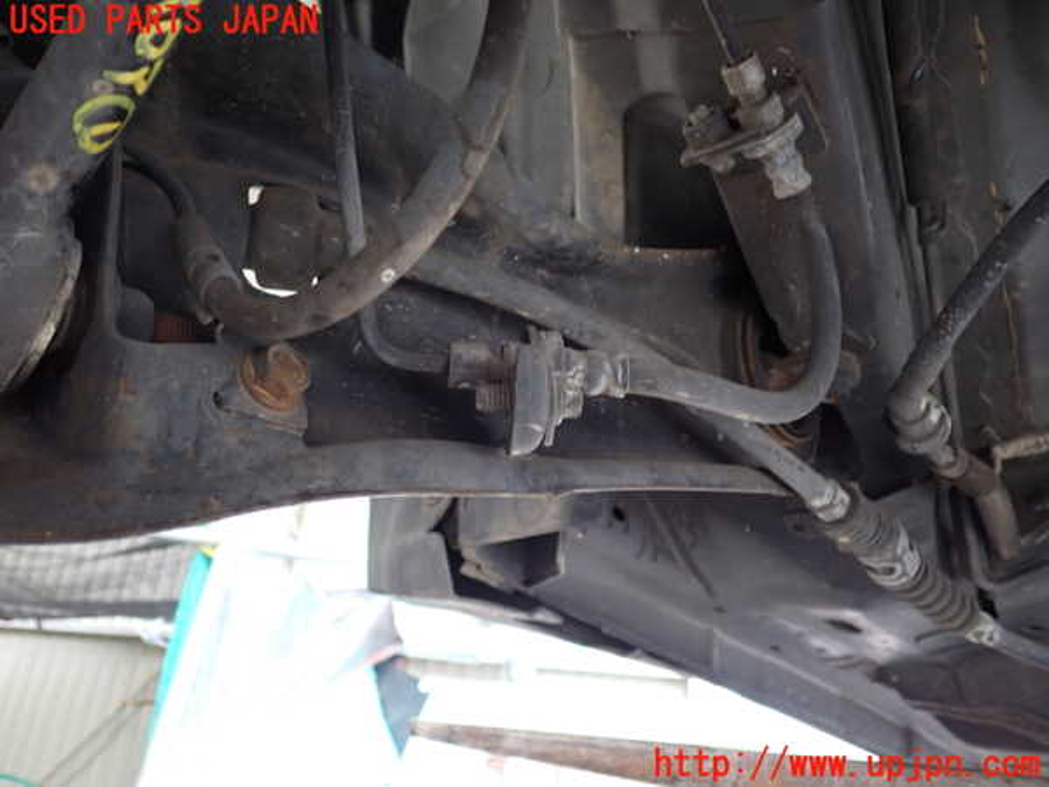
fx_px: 909
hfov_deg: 60.0
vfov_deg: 46.8
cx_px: 524
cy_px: 394
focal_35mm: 30
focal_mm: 5.4
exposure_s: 1/30
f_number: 2.3
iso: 200
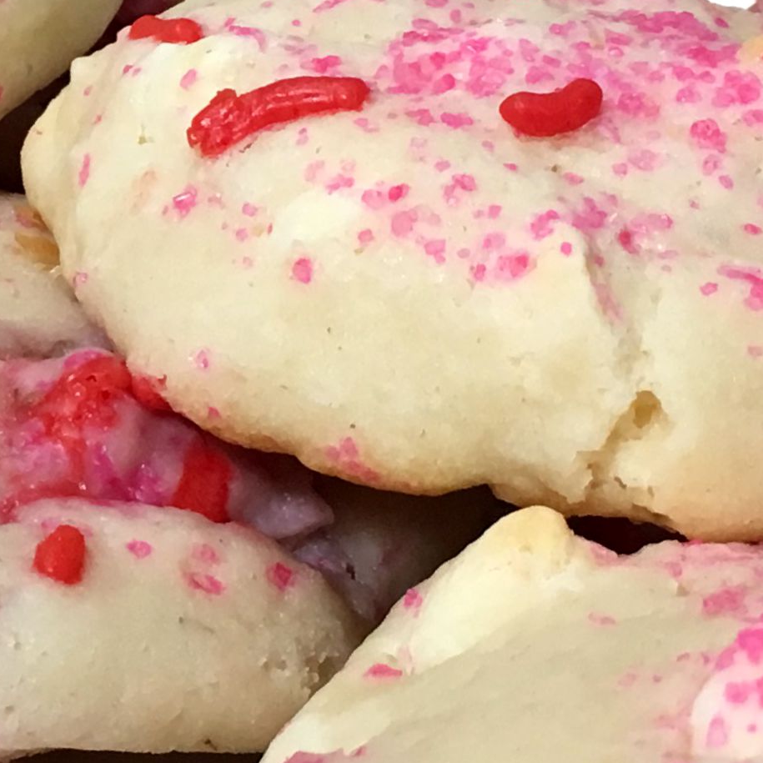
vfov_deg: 15.4
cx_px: -84
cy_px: 347
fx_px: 2818
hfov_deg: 15.0
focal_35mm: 113
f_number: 2.2
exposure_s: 1/30
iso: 40
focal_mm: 4.15
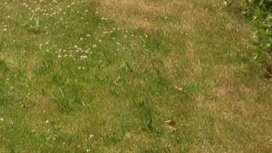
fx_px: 1053
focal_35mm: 146
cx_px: -209
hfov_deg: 13.3
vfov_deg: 8.1
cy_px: -108
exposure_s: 1/1063
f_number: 2.4
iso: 50
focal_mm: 4.12
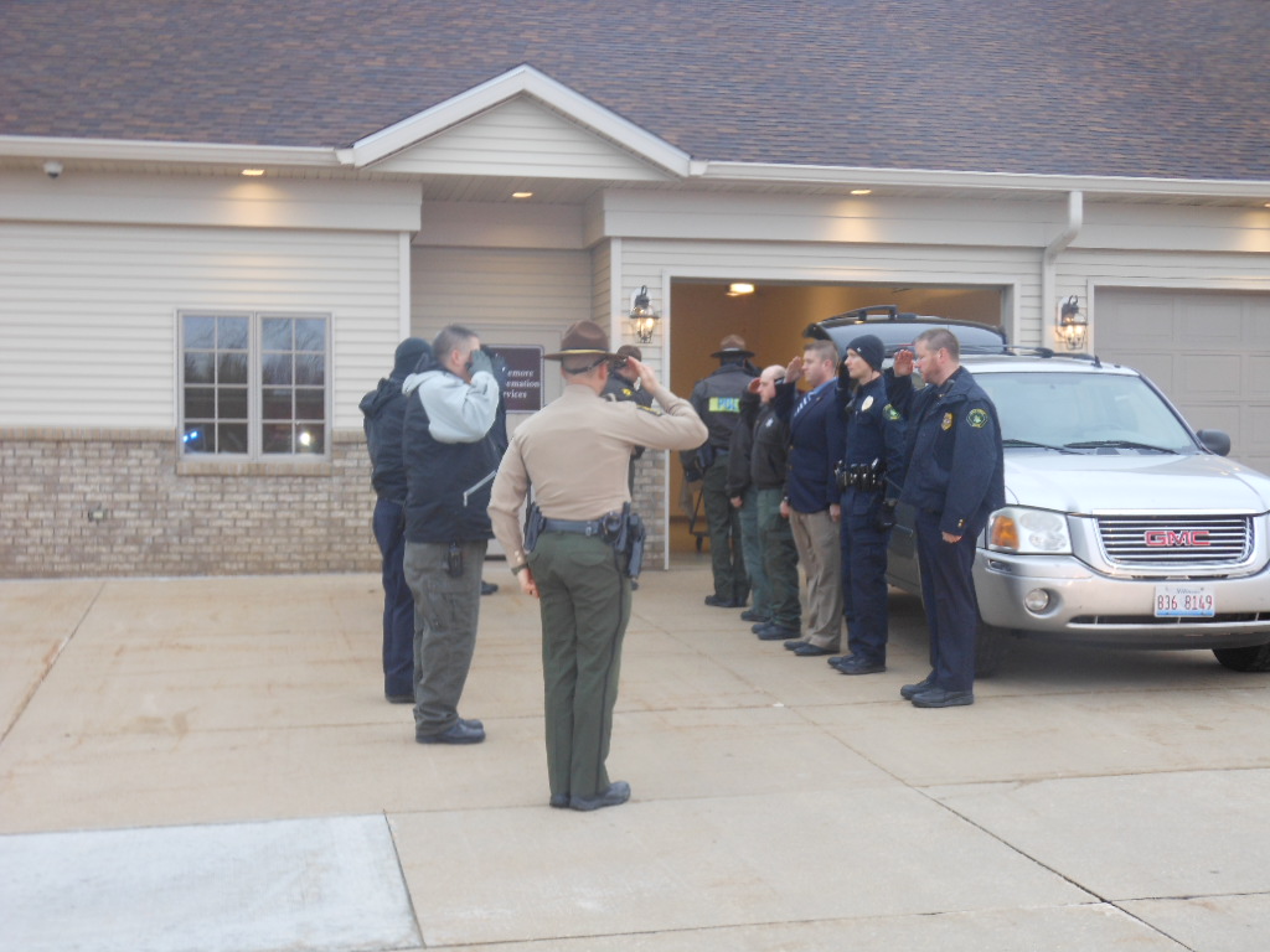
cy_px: 476
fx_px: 1834
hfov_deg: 38.2
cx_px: 635
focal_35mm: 50
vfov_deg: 29.1
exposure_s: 1/30
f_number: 4
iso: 100
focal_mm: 8.9
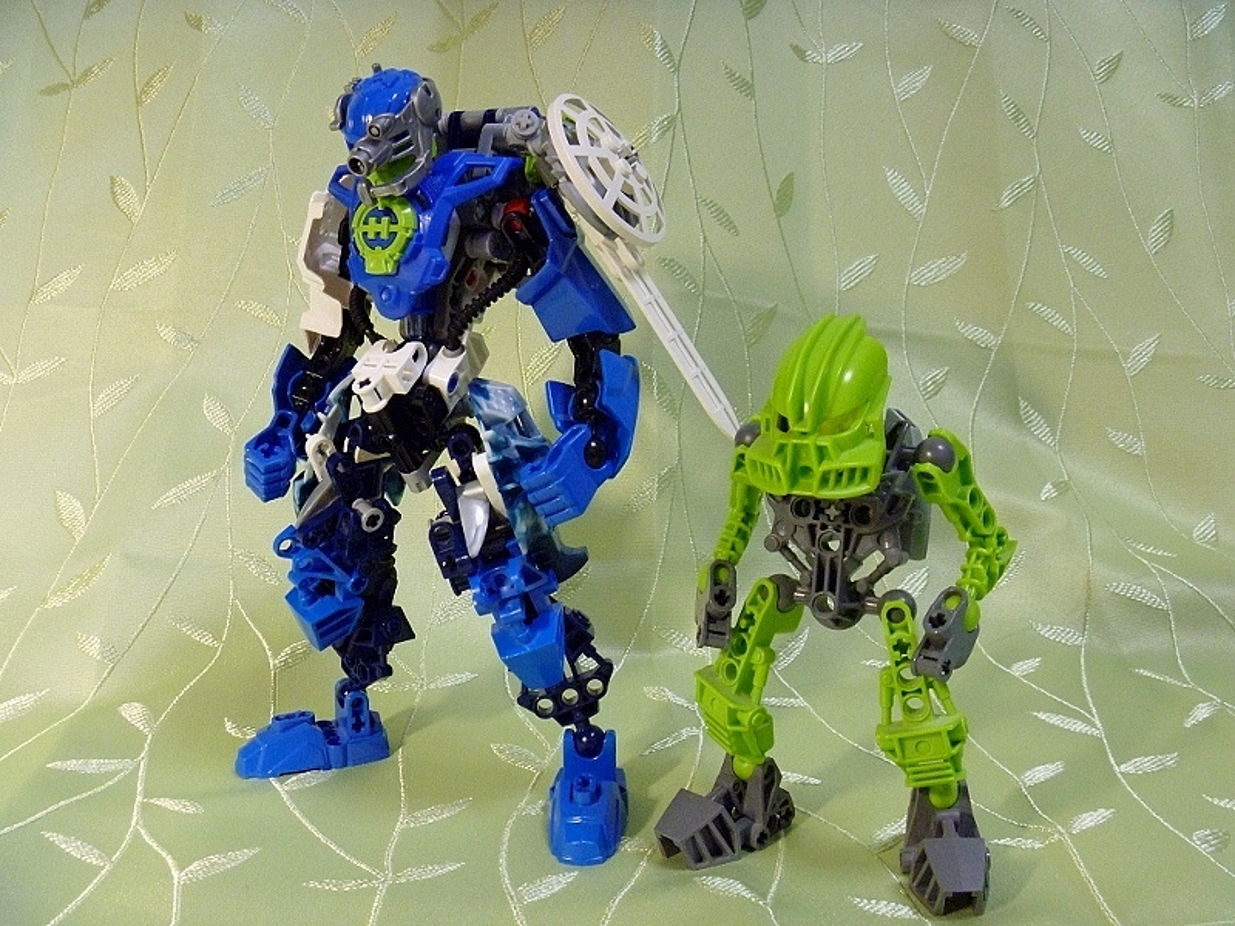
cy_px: 463
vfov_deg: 40.7
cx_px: 618
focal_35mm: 35
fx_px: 1249
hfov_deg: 52.6
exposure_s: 1/20
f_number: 3.5
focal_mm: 6.3
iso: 400
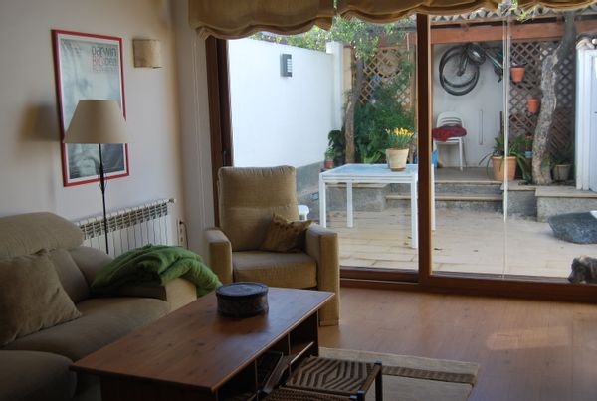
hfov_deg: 49.5
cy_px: 200
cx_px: 298
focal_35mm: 39
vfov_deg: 34.4
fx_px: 648
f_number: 5.6
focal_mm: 26
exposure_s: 1/125
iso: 125
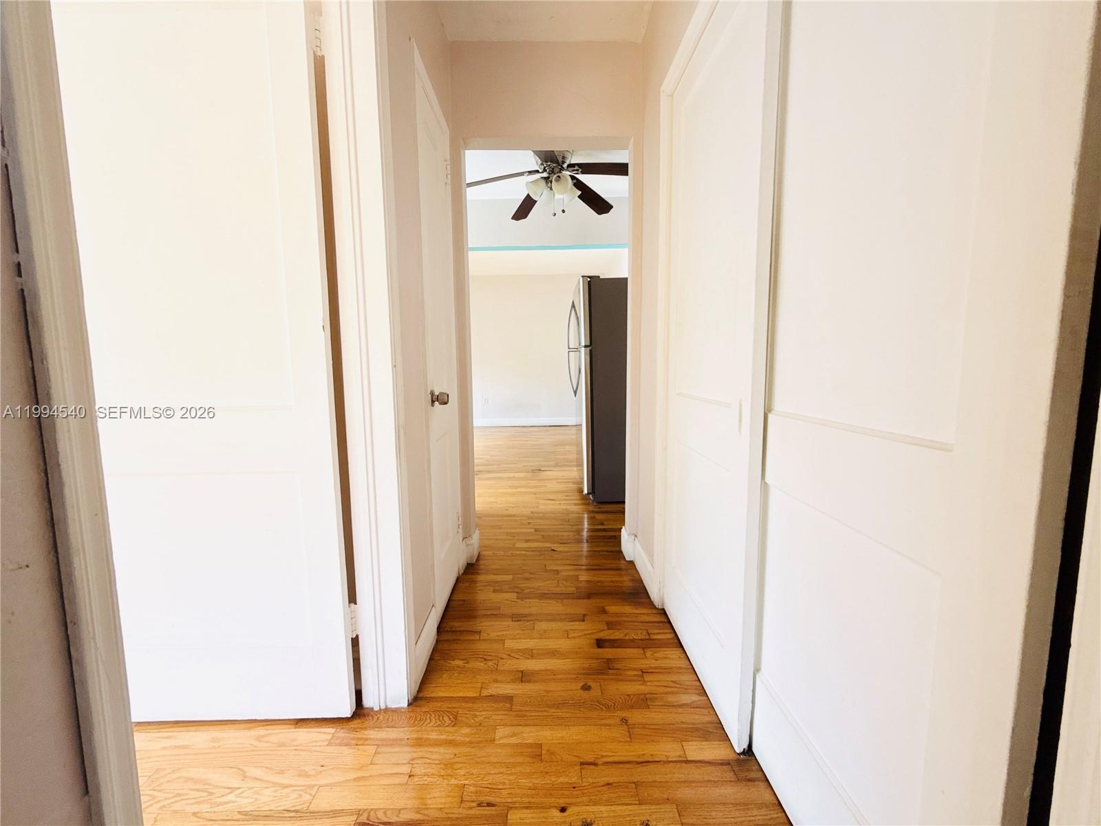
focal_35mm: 14
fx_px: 445
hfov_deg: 102.1
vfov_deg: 85.7
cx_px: 550
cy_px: 413
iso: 64
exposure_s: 1/99
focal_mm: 2.22
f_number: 2.2
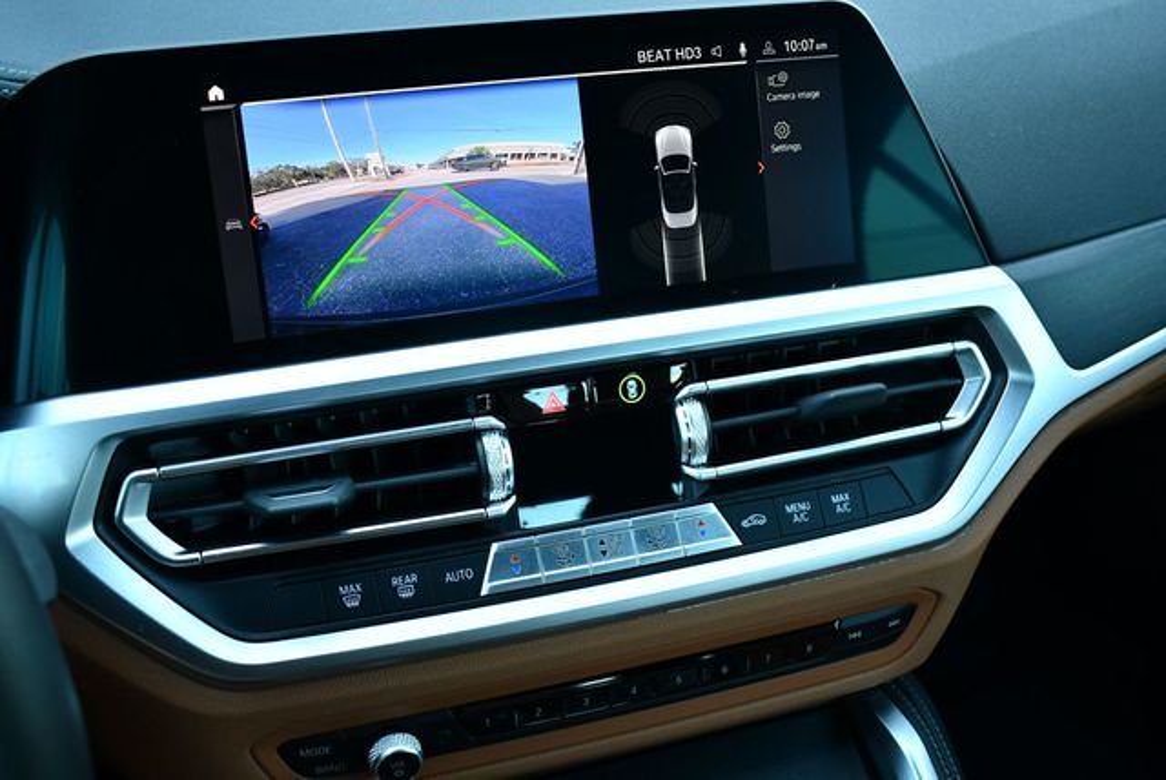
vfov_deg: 33.5
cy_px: 390
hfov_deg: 48.4
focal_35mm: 40
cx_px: 583
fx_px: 1297
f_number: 3.8
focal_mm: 20
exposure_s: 1/250
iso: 800
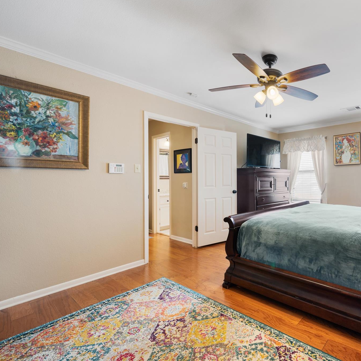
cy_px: 179
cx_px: 270
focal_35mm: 18
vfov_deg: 80.7
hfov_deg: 75.0
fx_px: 212
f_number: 8
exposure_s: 1/3
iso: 400
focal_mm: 14
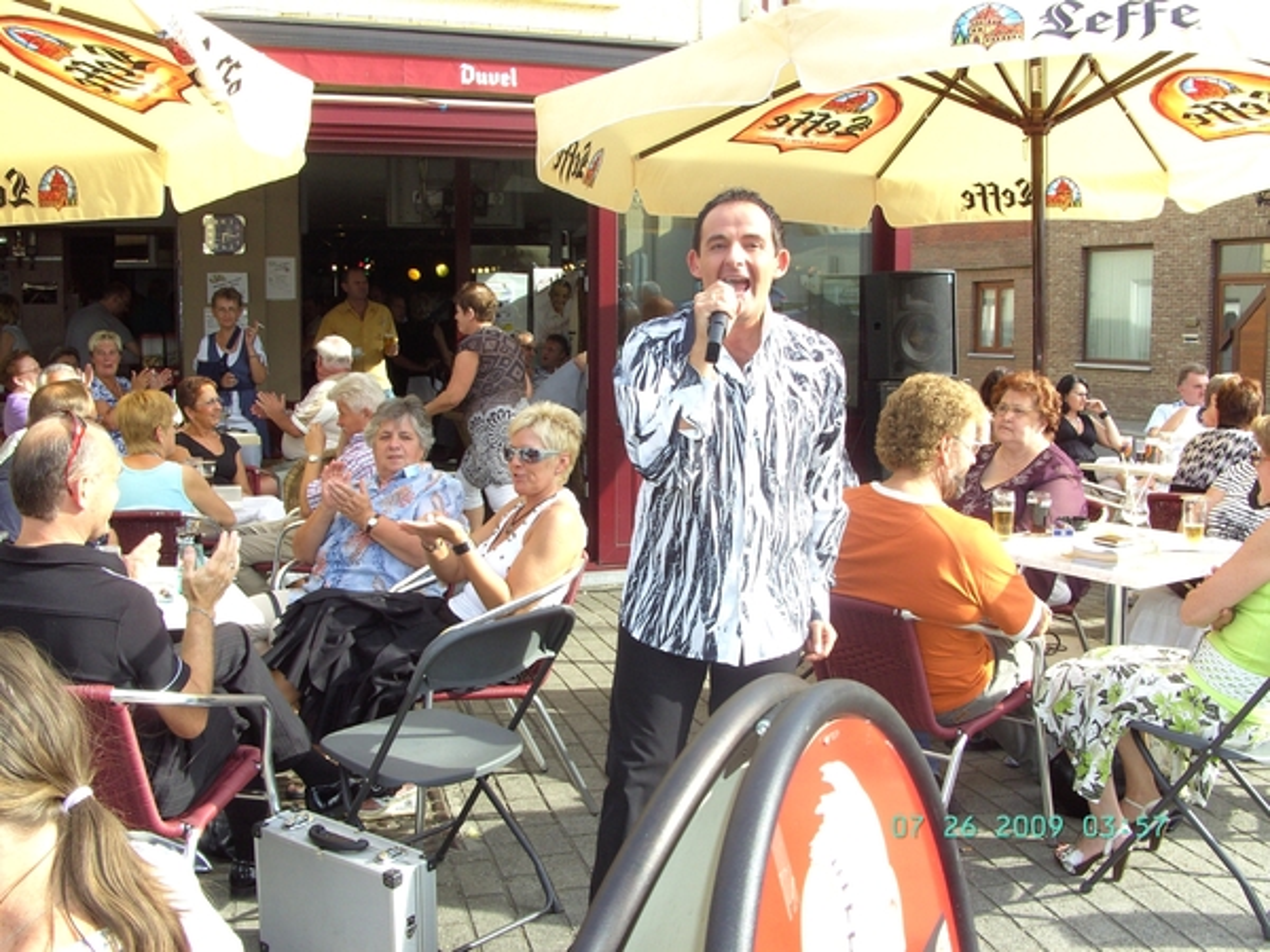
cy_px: 476
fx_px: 1357
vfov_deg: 38.7
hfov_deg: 50.1
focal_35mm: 37
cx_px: 635
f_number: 5.6
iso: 100
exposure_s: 1/140
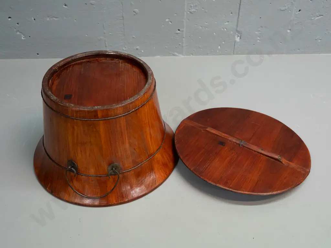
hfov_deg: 49.0
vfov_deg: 37.7
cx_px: 166
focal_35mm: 38
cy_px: 124
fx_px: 363
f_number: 5.6
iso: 3200
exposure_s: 1/125
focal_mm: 19
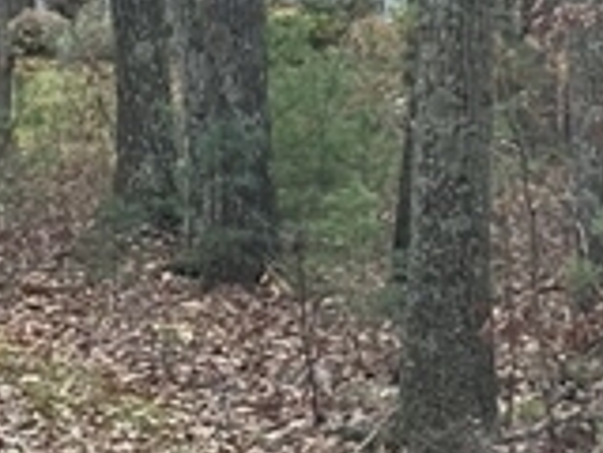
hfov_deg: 6.5
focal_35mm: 307
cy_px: 30
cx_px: 185
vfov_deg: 4.8
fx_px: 5348
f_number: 1.78
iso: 64
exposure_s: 1/454
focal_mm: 6.86
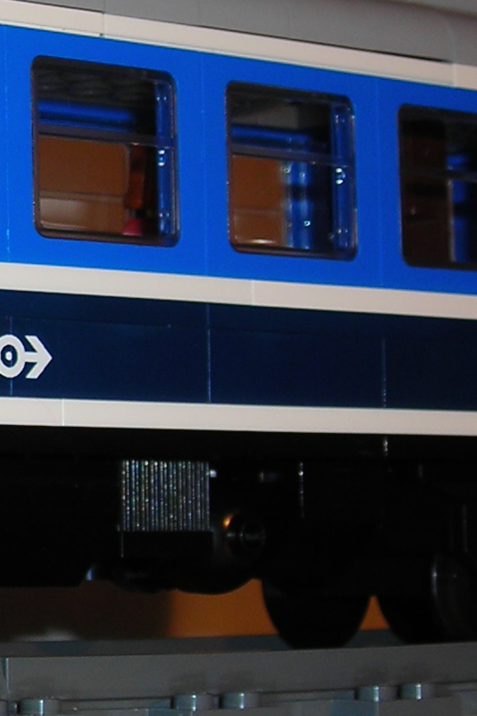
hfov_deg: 10.3
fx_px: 2524
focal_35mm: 127
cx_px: -332
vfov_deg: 16.1
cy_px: 302
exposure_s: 1/60.1
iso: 50
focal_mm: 6.3
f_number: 3.2
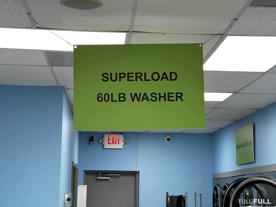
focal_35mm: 77
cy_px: 104
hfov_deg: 25.3
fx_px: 614
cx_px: 138
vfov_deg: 19.1
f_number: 2.8
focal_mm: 9
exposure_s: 1/120
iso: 160
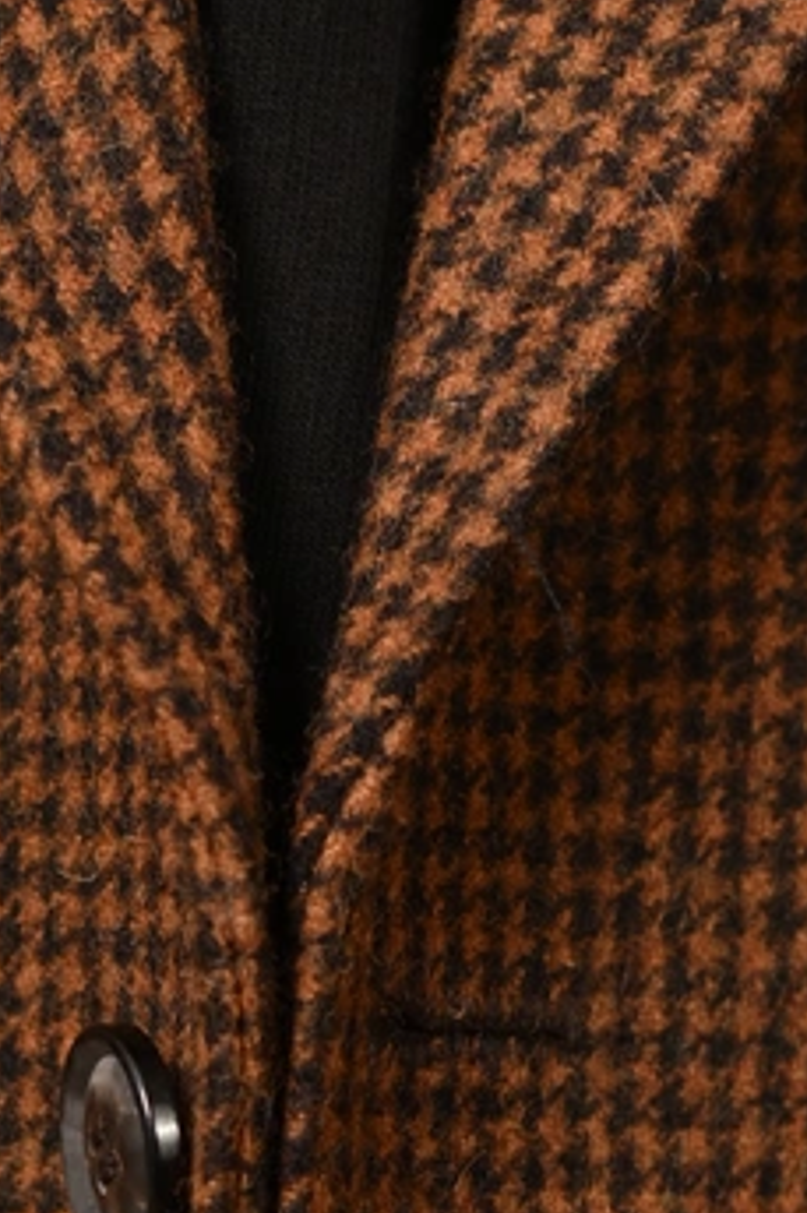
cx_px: 162
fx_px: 8078
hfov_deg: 5.7
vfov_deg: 8.4
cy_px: 1693
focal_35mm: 240
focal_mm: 50
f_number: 2.2
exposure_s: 1/1000
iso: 160
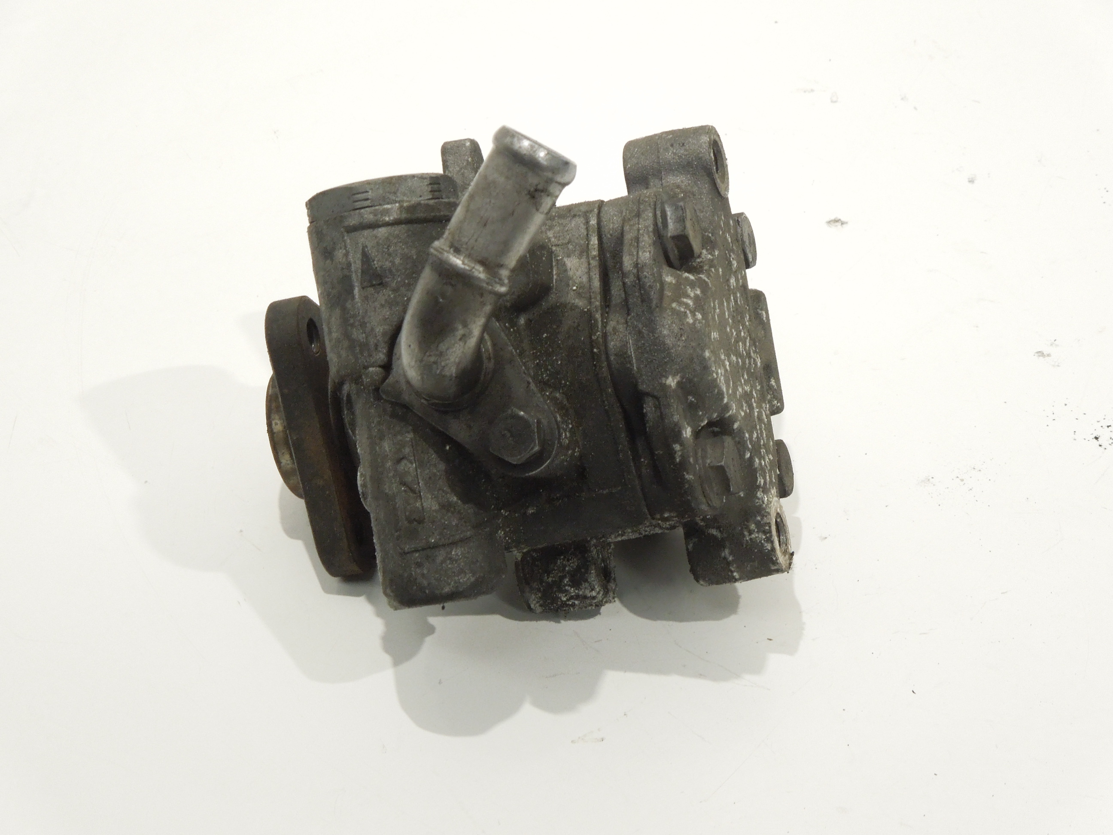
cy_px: 418
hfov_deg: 16.6
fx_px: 3826
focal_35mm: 119
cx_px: 556
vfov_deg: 12.5
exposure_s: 1/25
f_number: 4.8
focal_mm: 21.5
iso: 450
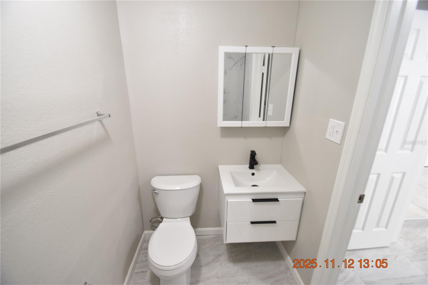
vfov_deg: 77.3
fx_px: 178
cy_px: 142
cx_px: 214
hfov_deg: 100.4
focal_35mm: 15
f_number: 3.5
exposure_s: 1/20
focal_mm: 10
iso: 800
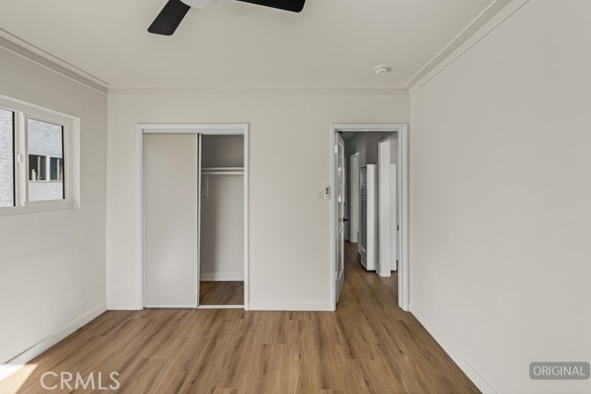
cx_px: 288
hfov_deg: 100.4
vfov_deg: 77.2
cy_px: 184
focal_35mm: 15
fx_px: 246
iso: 100
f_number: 8
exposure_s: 1/25
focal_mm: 14
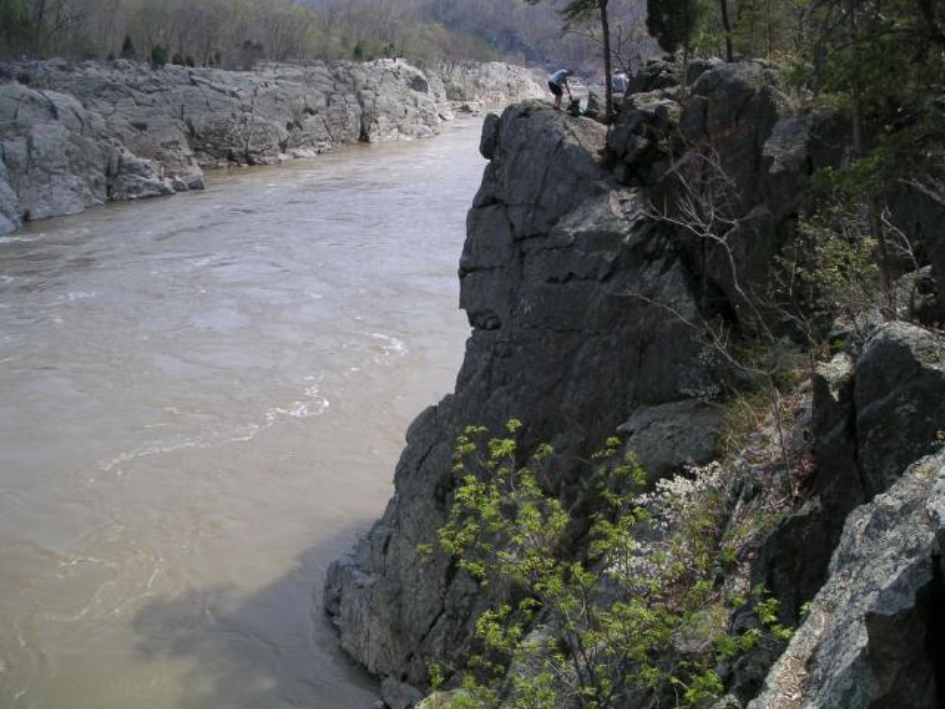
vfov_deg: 37.7
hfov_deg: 49.0
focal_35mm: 38
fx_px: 1037
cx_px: 472
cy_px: 354
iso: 50
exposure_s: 1/750
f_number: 2.8
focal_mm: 6
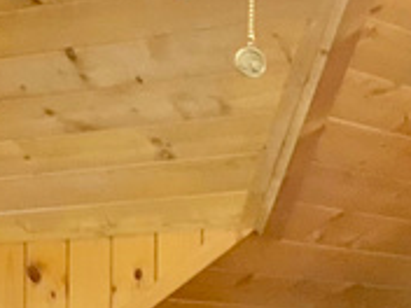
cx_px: 135
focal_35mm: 169
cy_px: 621
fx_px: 2007
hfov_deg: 11.7
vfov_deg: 8.3
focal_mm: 3
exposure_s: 1/60
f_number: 1.8
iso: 200
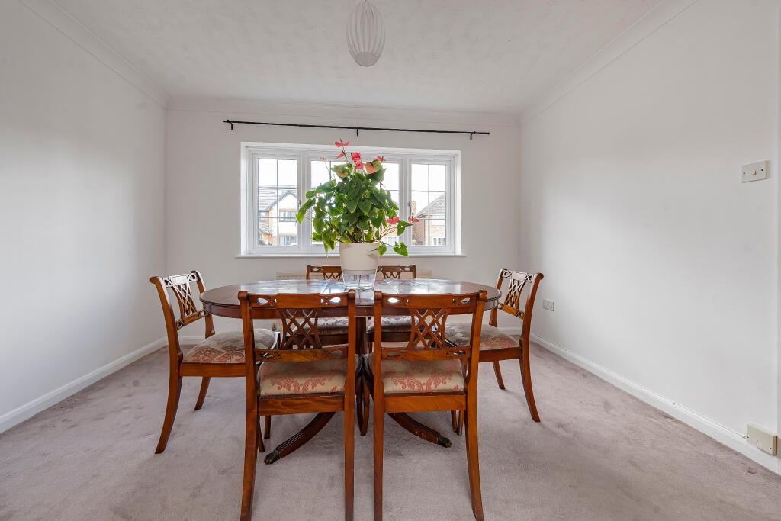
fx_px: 260
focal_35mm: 12
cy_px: 260
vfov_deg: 90.0
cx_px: 390
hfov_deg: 112.6
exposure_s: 1/15
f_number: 9
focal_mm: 12
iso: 320
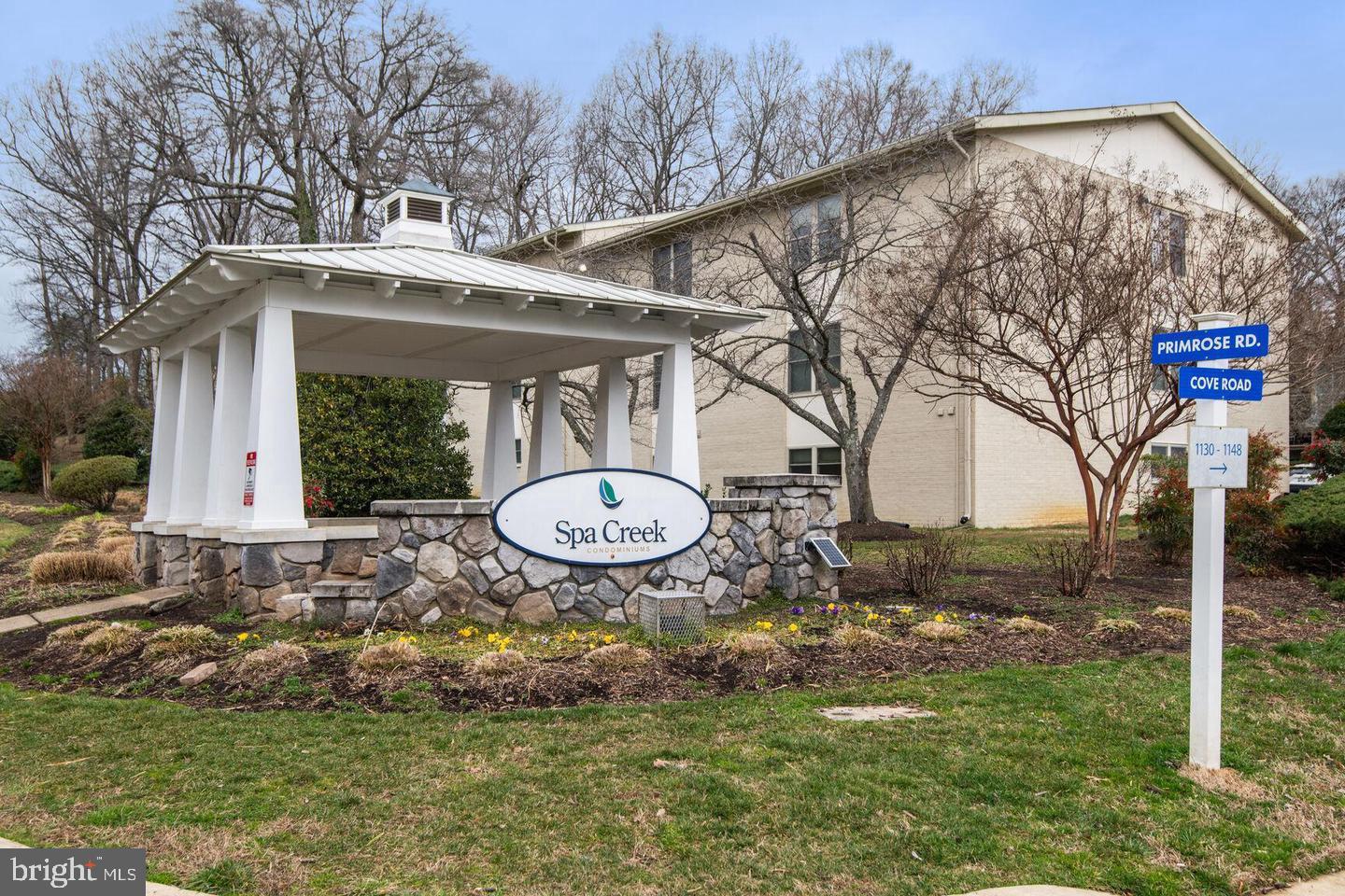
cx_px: 672
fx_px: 1083
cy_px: 448
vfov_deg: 45.0
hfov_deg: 63.7
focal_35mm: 29
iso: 200
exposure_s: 1/160
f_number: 8
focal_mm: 29
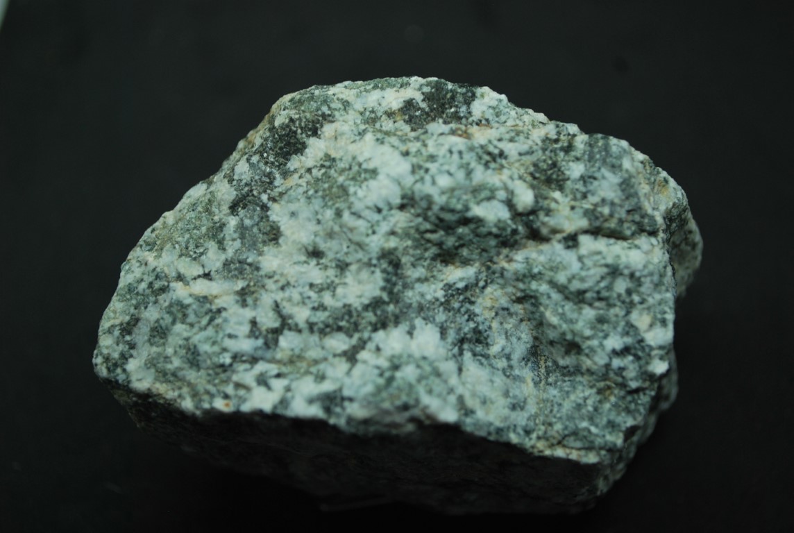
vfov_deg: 22.7
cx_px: 397
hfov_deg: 33.3
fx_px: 1326
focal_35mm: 60
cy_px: 266
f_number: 5.3
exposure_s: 1/40
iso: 200
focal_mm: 40
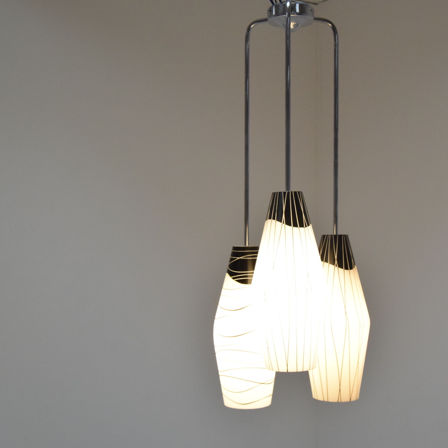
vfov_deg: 34.0
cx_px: 290
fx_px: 732
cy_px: 224
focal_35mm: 50
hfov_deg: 33.8
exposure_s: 1/160
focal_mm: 26
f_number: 6.3
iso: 1600
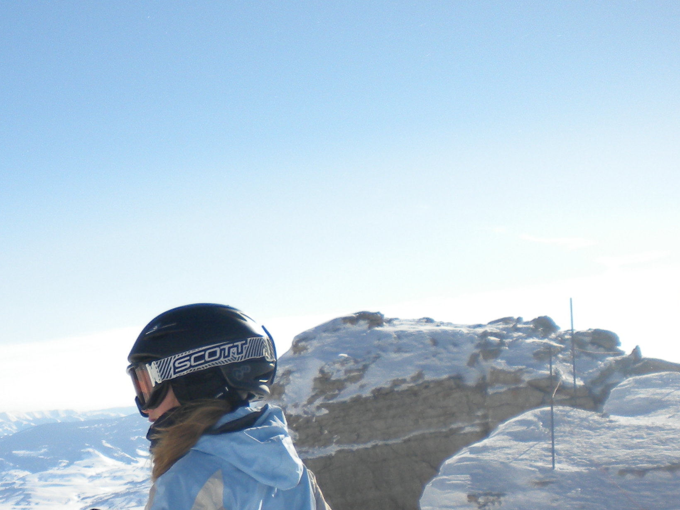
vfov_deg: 18.5
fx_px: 1532
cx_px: 73
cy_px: 479
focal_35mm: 78
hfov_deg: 24.3
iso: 80
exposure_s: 1/1000
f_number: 4.6
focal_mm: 6.3
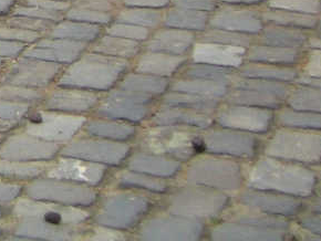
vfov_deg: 7.3
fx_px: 1791
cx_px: -327
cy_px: -325
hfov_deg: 9.5
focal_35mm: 193
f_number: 2.6
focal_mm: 5.8
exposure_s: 1/15
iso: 100
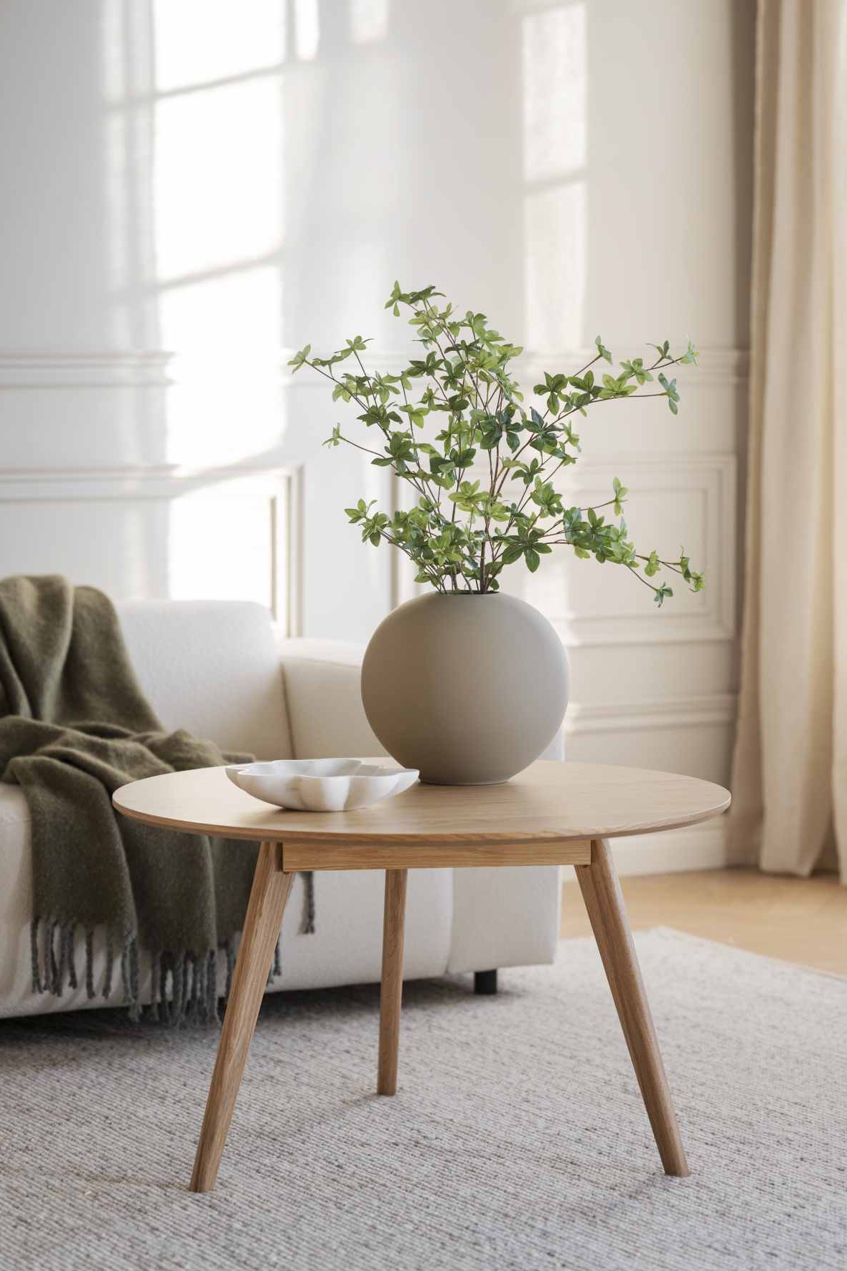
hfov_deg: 14.2
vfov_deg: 21.2
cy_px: 563
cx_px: 443
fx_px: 3389
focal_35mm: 96
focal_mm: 85
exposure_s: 1/500
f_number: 2.8
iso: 320
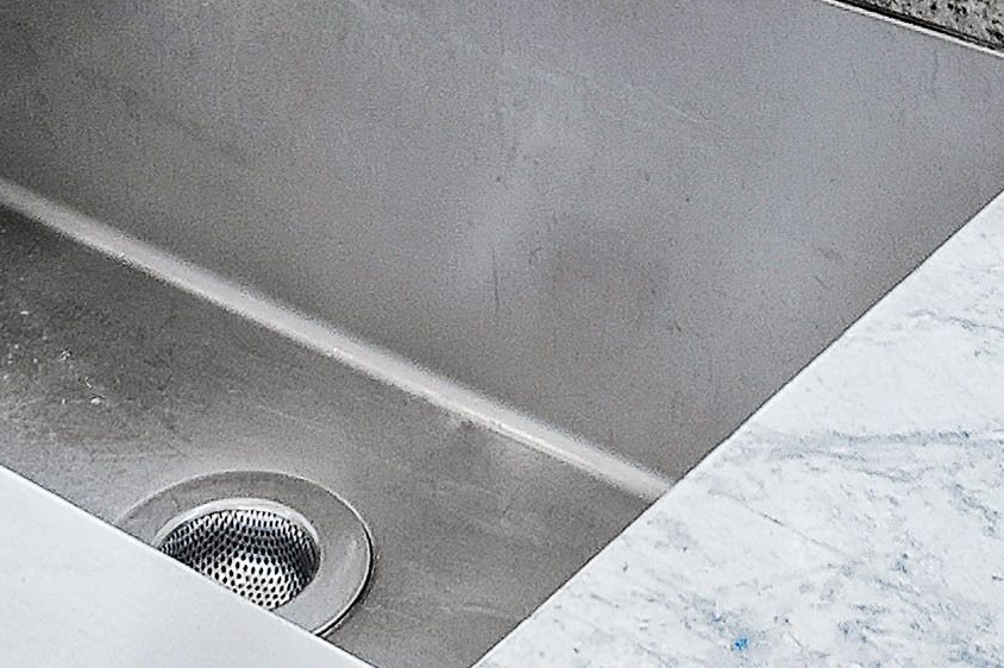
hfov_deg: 20.6
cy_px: -1222
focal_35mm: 99
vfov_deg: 10.5
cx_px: 534
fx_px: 2760
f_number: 9
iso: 100
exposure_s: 1/8
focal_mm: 10
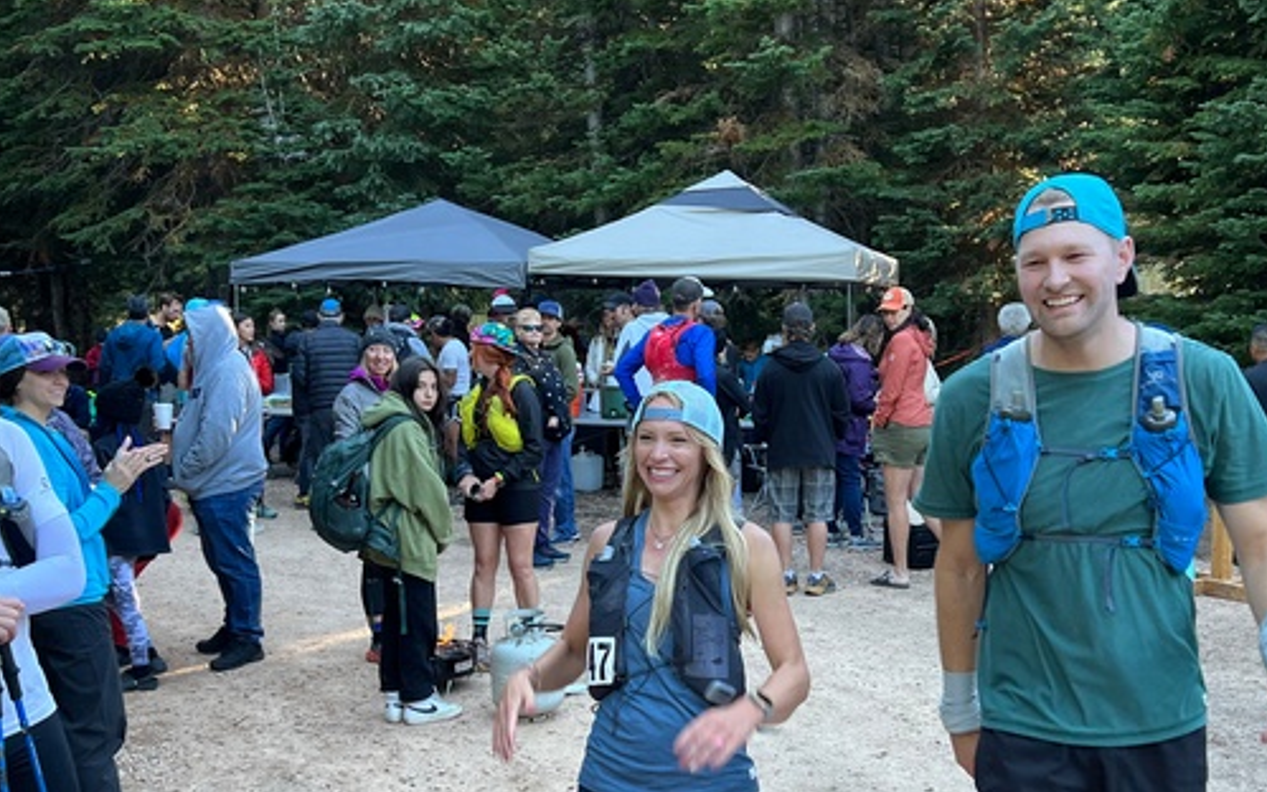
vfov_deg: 30.2
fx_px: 1450
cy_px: 556
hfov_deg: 47.1
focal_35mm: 42
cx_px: 721
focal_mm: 5.7
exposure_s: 1/121
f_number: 1.5
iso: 64
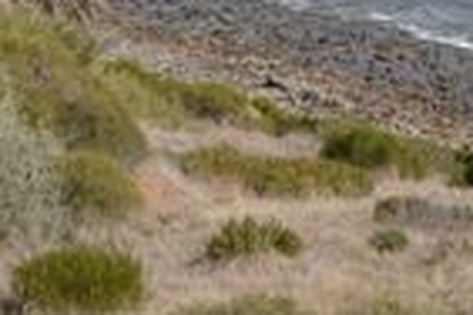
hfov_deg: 19.6
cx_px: 517
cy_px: -196
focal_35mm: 100
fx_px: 1314
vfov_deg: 12.8
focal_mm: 20
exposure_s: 1/250
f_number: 8
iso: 100
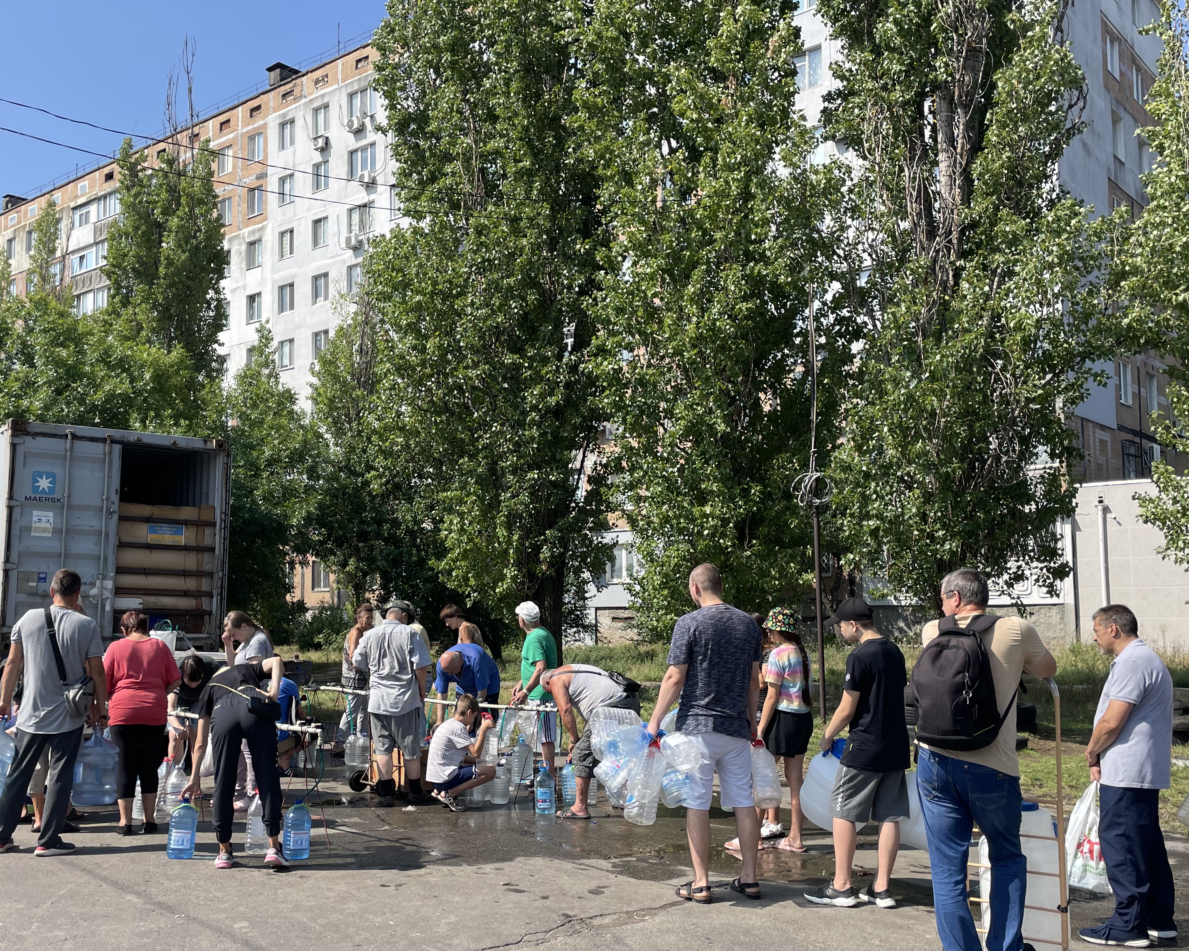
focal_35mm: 34
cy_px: 541
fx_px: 1196
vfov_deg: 43.3
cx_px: 544
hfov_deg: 52.8
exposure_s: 1/2451
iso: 32
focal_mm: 4.2
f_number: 1.6
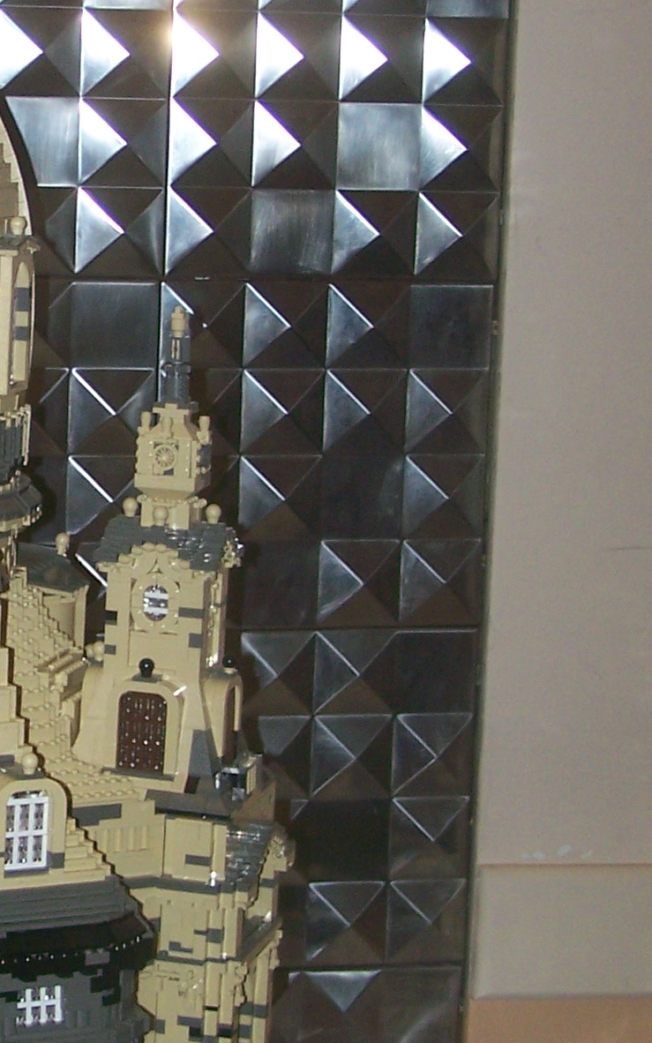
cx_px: -119
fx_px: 3468
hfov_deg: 10.6
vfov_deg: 17.1
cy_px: 428
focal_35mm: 122
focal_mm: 8
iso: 80
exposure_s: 1/60
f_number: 3
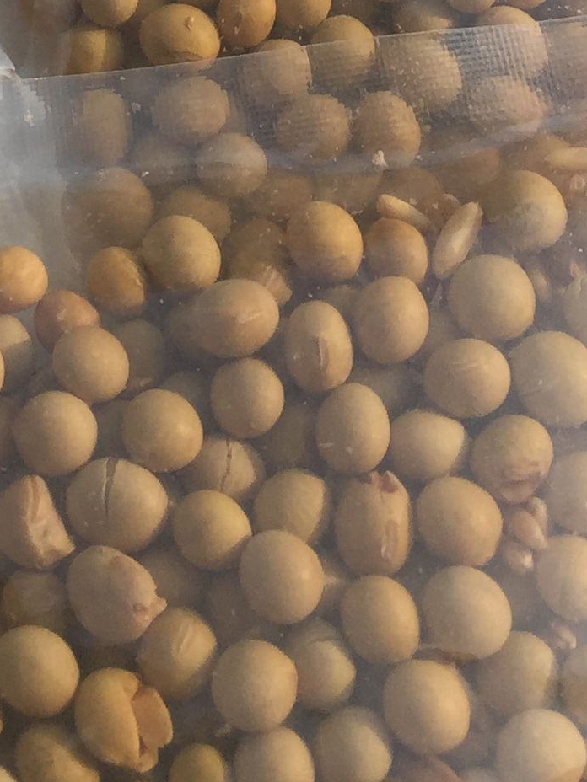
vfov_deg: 17.1
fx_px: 2306
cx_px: -73
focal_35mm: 102
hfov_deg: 14.2
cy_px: -451
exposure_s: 1/1236
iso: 32
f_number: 2.2
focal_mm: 4.15
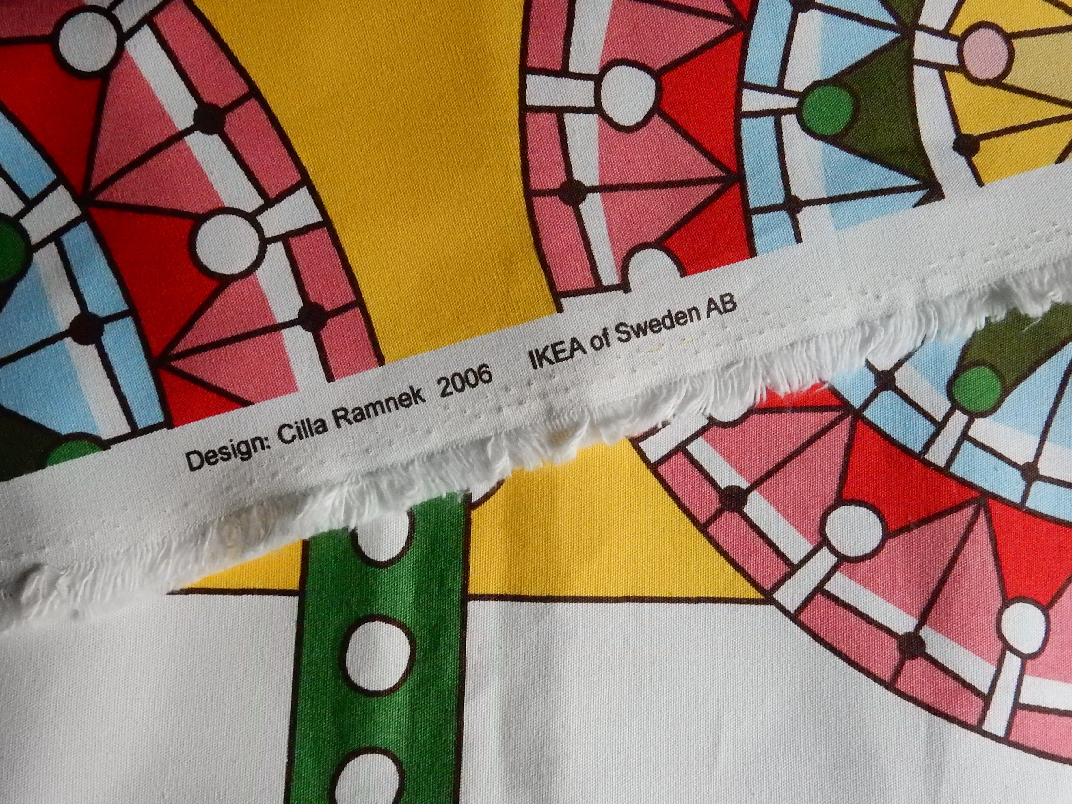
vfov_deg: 46.8
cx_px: 536
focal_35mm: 30
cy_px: 402
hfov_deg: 60.0
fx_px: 929
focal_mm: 5.4
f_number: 4
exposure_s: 1/40
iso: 1400
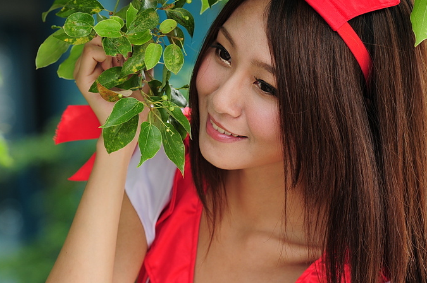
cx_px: 155
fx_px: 3020
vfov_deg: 5.4
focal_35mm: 255
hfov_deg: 8.1
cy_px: 138
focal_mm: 112
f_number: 4
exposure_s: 1/320
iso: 200
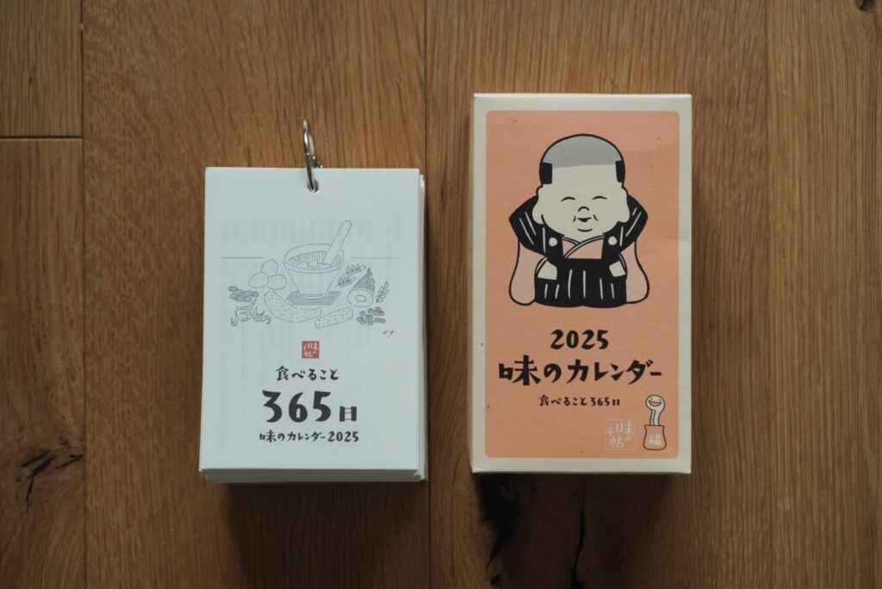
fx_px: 1287
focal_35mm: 52
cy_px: 294
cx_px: 441
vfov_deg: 25.8
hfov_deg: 37.8
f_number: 2.5
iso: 125
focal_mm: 35
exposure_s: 1/200
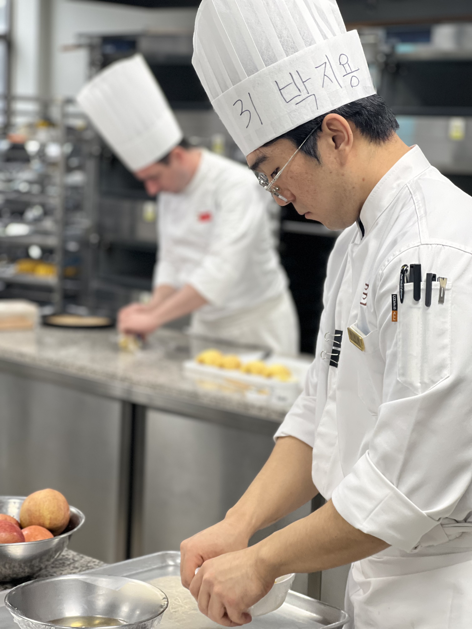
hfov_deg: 19.1
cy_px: 314
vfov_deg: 25.3
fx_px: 1400
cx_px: 236
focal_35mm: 77
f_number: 2.8
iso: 160
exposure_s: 1/60
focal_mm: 9
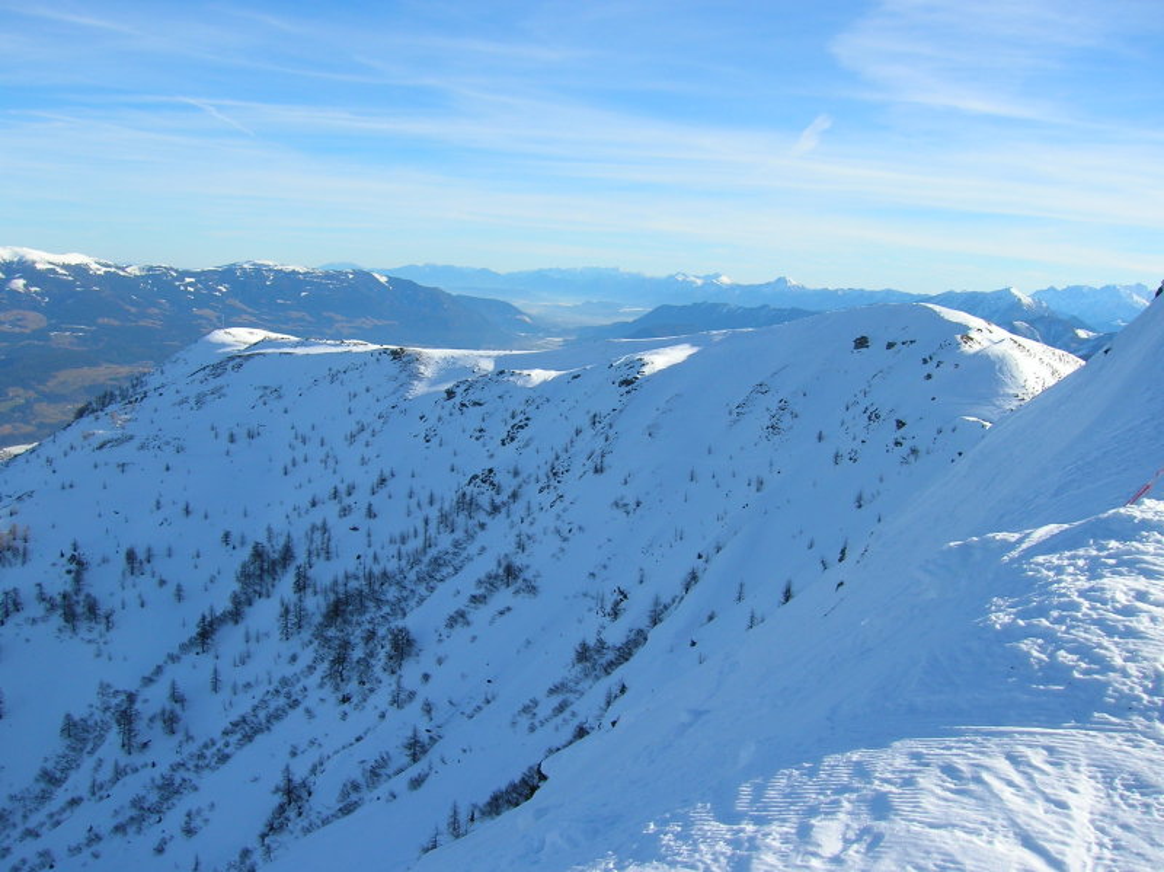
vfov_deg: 41.8
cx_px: 582
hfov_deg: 54.0
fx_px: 1143
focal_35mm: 34
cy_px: 436
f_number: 4.9
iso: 50
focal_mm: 5.7
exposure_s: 1/362
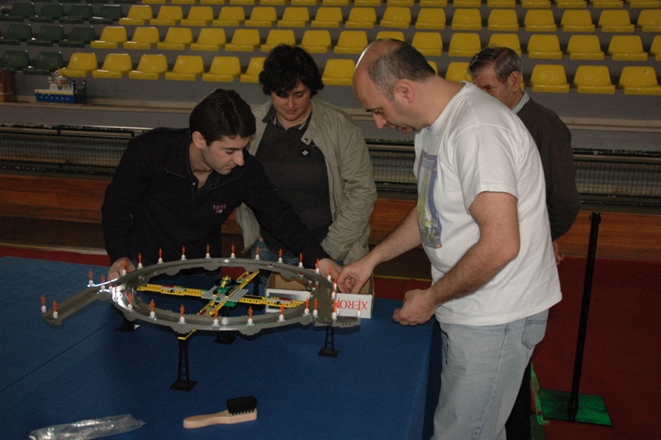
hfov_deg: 53.2
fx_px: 660
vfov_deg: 36.8
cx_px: 330
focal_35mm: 36
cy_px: 220
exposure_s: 1/60
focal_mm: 24
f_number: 4
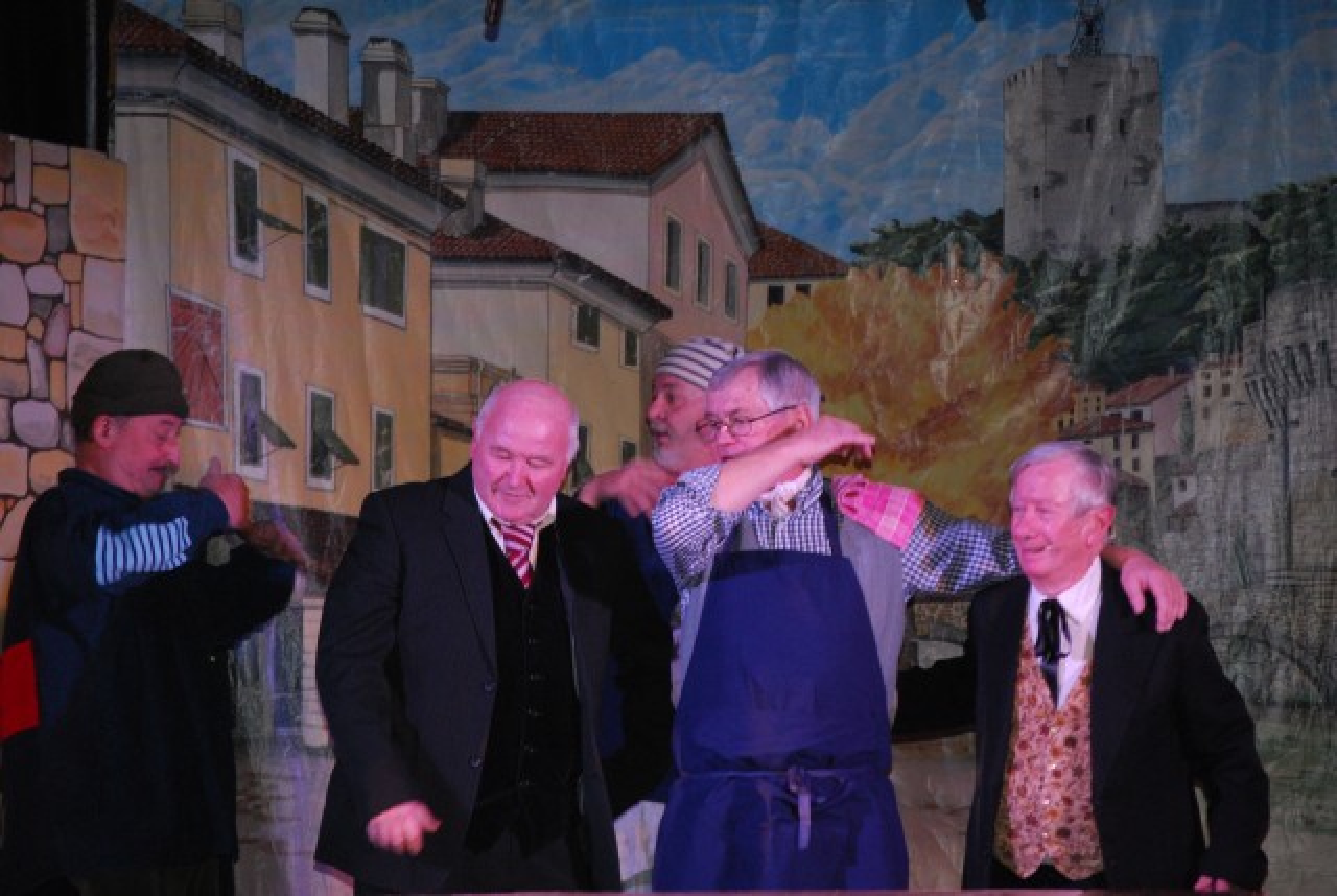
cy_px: 448
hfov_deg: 13.0
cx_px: 668
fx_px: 5859
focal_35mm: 158
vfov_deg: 8.7
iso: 800
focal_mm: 105
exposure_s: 1/60
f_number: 4.8
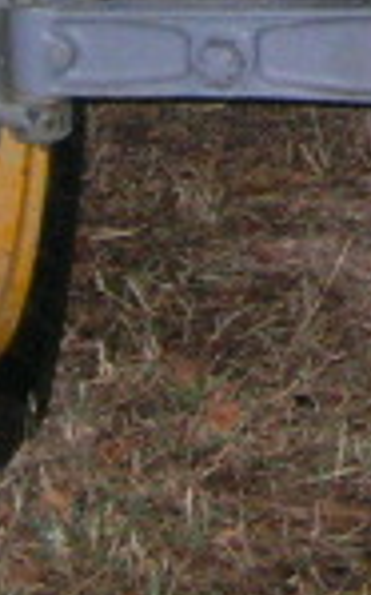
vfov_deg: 7.4
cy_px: -527
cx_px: 670
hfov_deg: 4.7
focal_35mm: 276
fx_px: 4469
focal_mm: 7.8
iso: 169
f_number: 2.8
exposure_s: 1/60.1
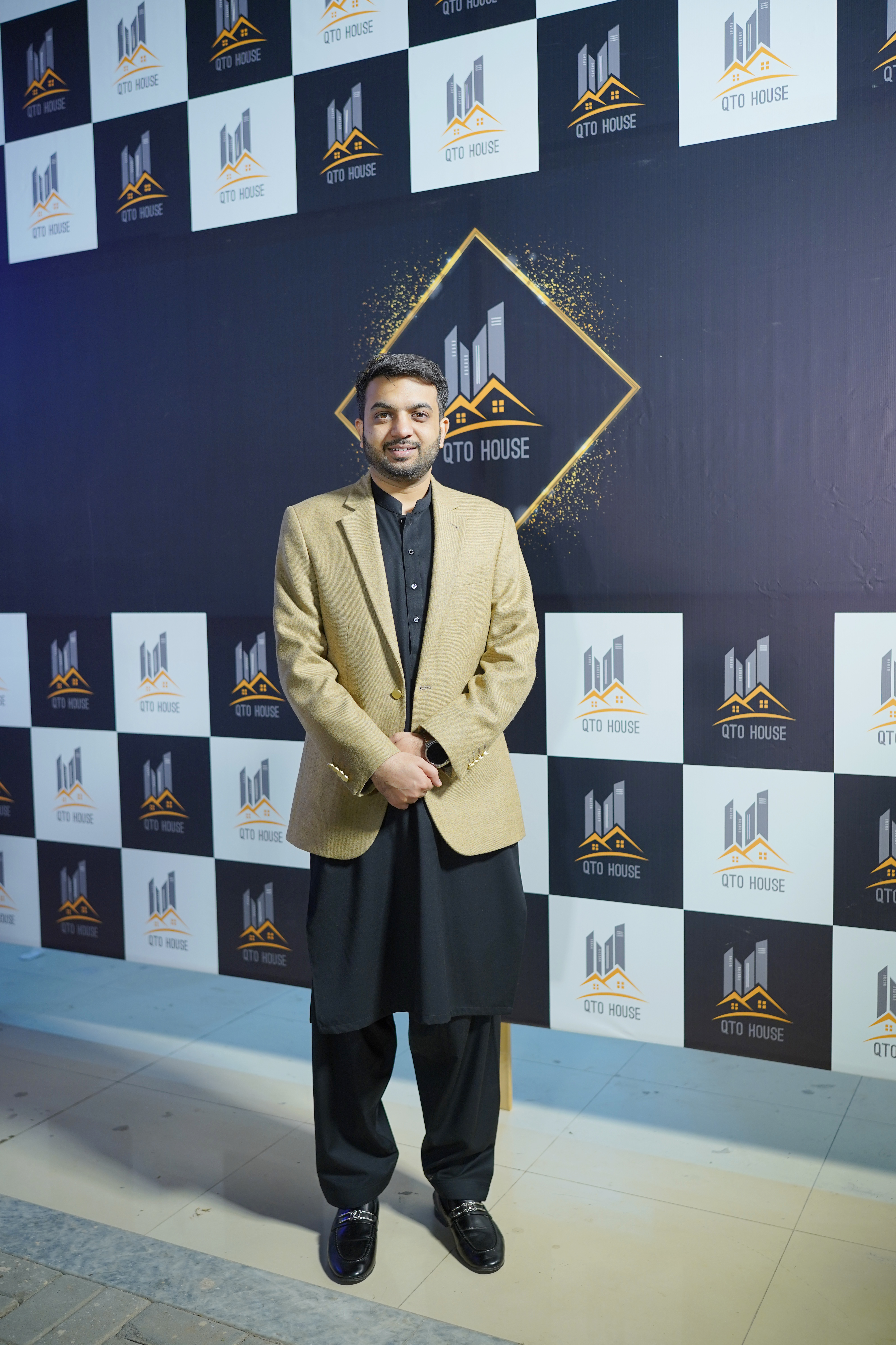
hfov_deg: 37.9
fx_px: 1307
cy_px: 672
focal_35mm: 35
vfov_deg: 54.4
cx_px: 448
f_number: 2
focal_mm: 35
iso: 320
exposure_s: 1/160
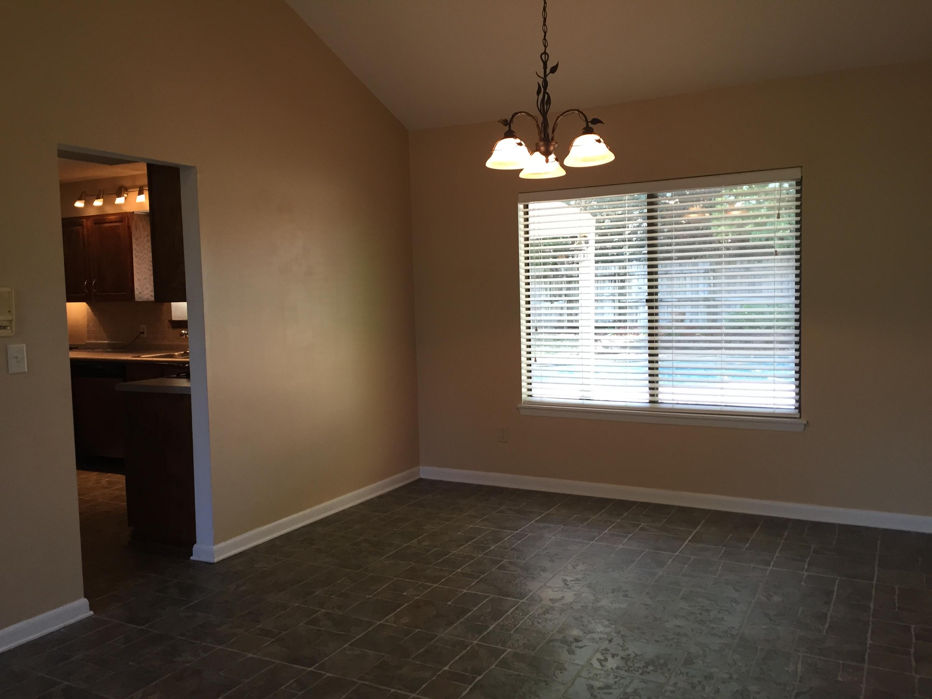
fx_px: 781
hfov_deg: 61.7
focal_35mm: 29
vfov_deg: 48.2
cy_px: 350
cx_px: 466
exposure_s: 1/30
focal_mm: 4.15
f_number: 2.2
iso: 40
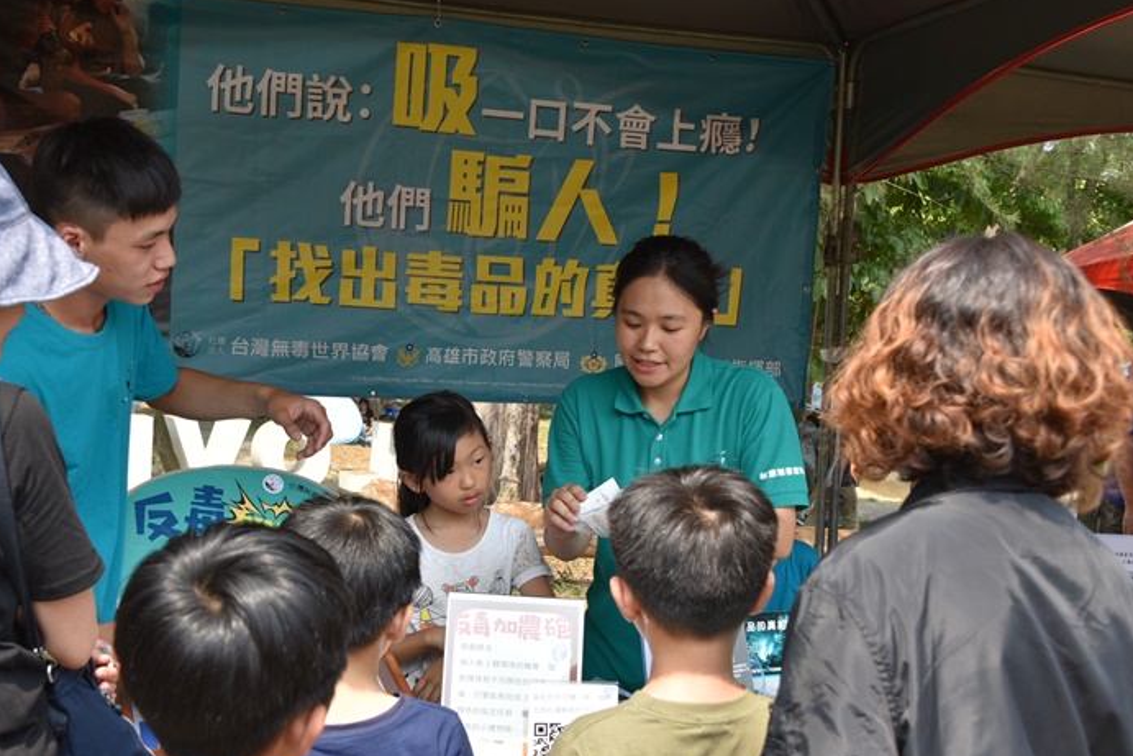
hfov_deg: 41.8
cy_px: 433
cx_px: 494
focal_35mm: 47
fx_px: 1479
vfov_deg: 28.6
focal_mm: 40
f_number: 8
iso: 280
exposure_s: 1/250
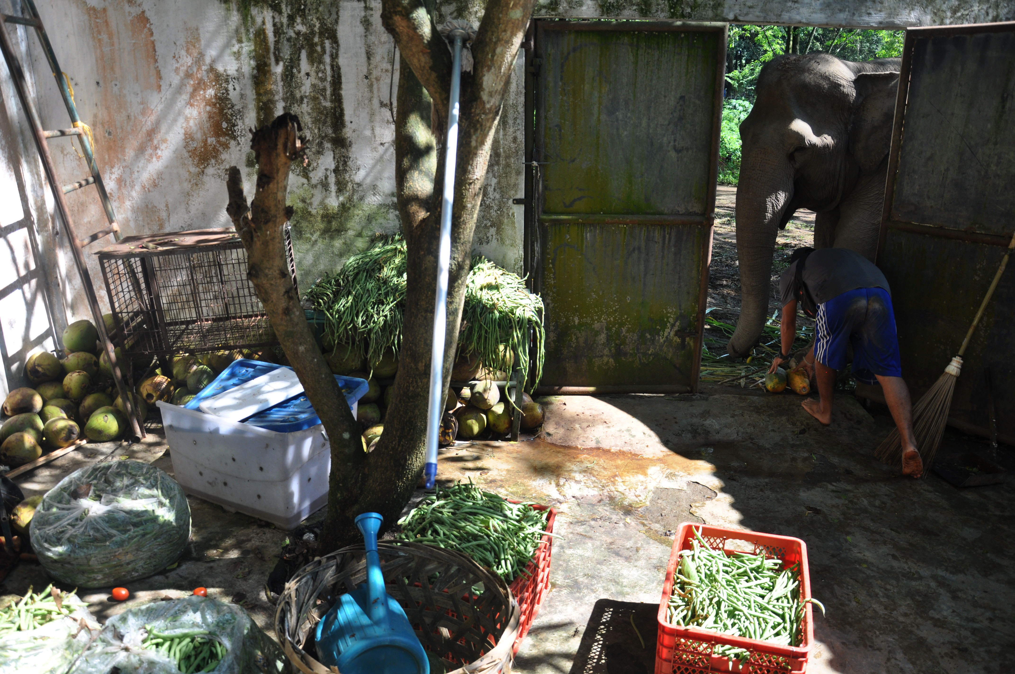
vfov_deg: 47.8
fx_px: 760
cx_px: 508
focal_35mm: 27
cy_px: 337
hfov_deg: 67.4
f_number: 4.5
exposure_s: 1/250
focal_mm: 18
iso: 200
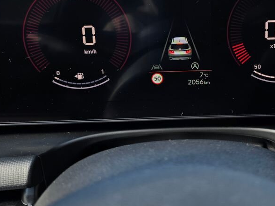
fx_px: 318
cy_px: 49
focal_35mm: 40
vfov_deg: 35.1
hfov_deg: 46.2
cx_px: 180
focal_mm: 6.3
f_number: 1.7
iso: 16
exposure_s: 1/55
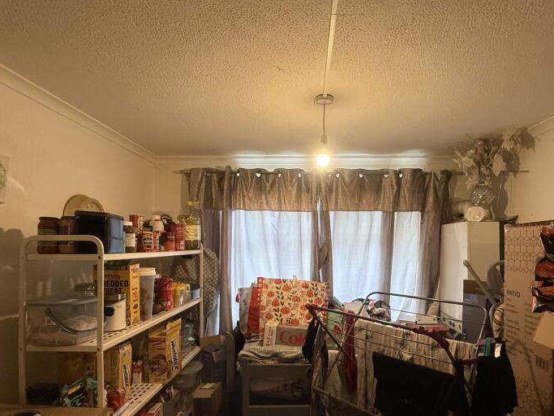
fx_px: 336
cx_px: 303
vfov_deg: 63.1
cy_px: 238
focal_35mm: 21
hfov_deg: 78.8
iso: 320
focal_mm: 2.22
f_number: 2.2
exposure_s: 1/100
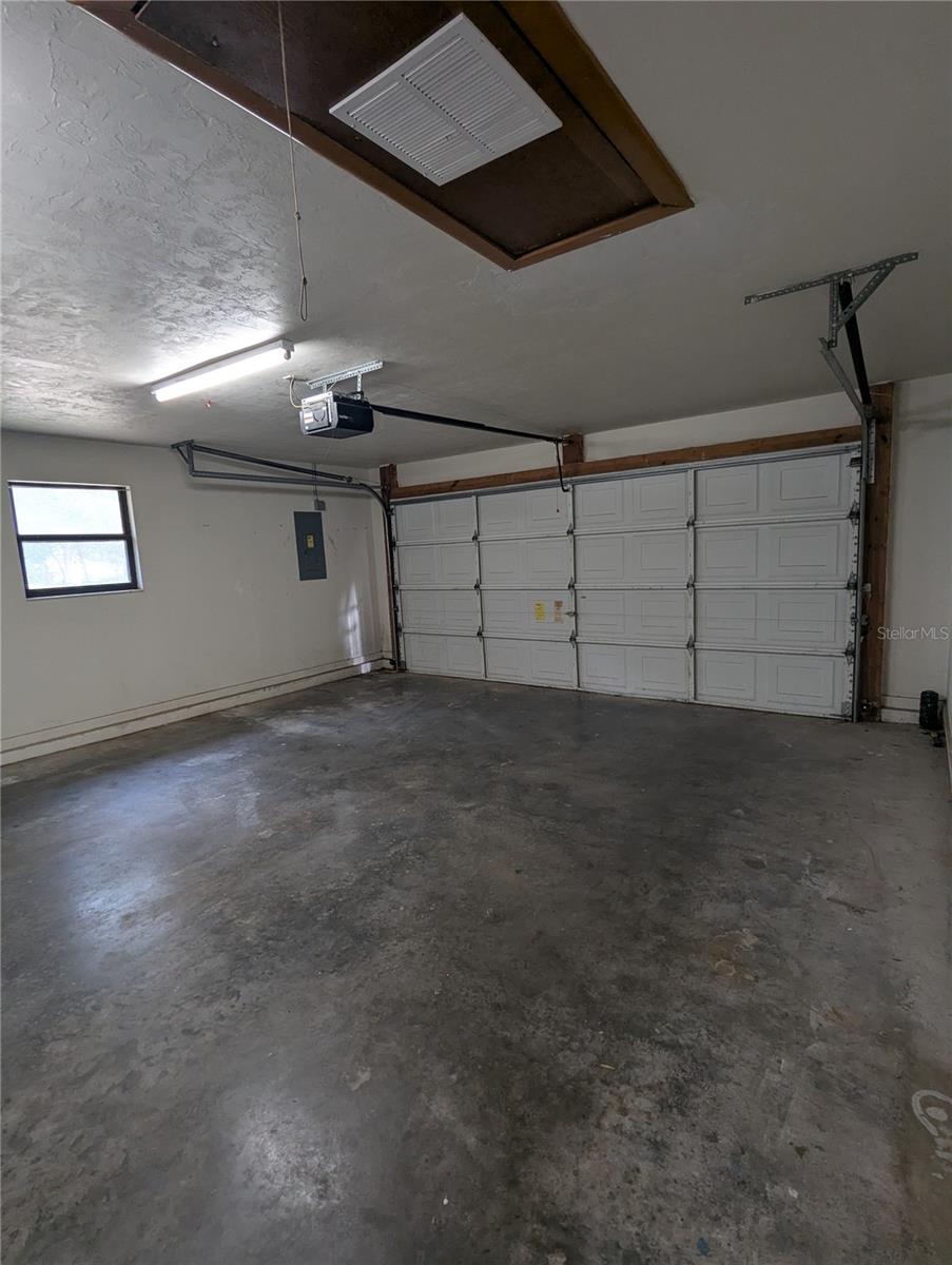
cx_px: 476
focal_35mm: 16
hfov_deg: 78.2
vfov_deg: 94.4
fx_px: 585
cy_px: 632
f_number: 2.2
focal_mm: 2.35
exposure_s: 1/24
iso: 113
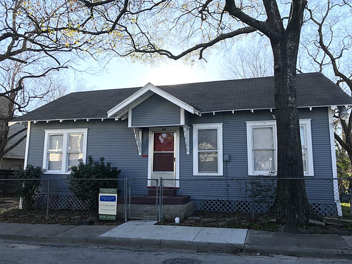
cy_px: 132
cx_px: 176
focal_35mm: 28
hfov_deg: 63.4
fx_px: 285
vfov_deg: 49.7
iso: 20
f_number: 1.8
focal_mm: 3.99
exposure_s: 1/367
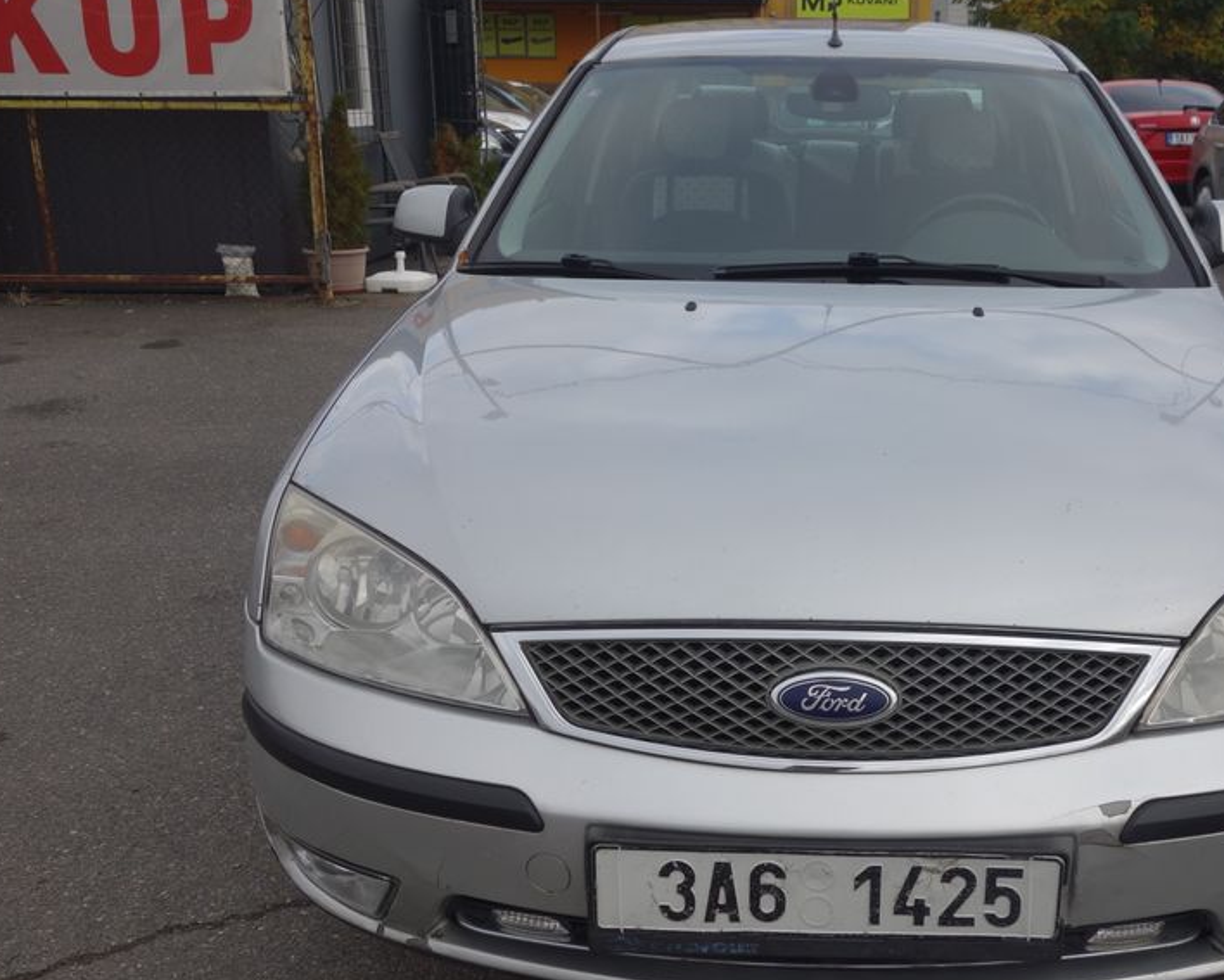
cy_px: 483
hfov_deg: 47.2
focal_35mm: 38
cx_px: 806
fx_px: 1377
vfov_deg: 39.2
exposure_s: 1/160
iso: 125
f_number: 5.6
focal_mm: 10.4
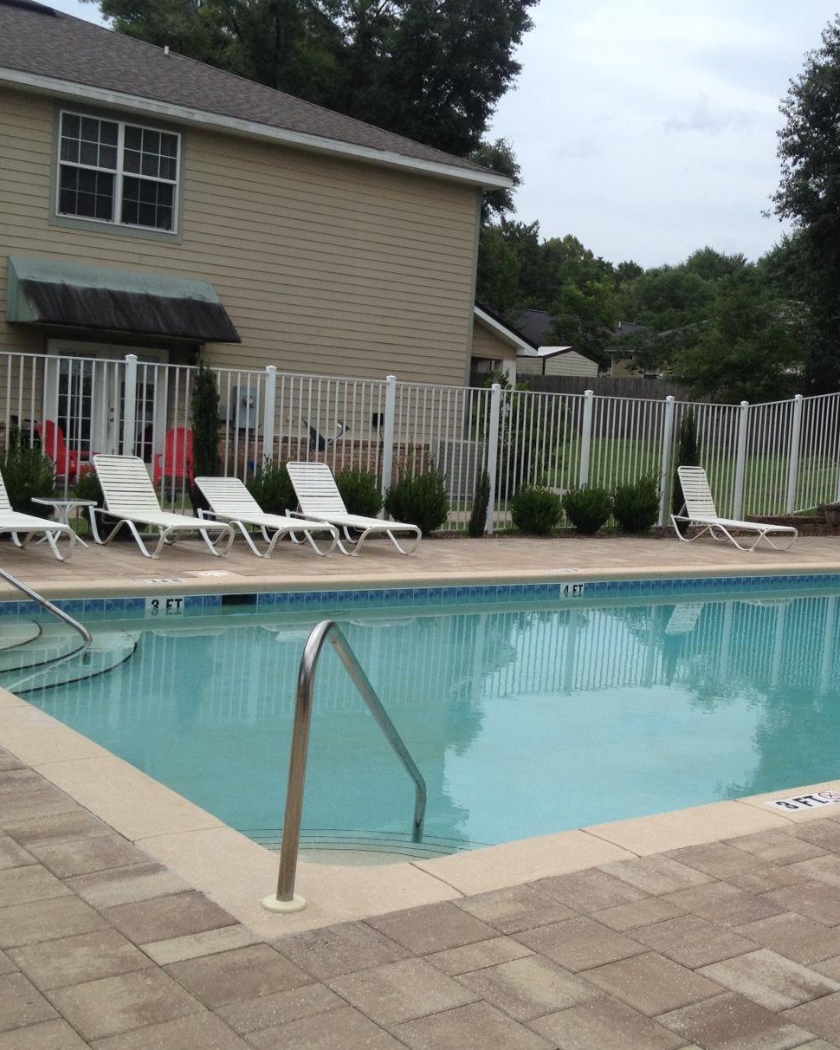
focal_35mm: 46
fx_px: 1429
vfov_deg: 40.3
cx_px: 578
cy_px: 522
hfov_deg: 32.4
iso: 50
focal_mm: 4.28
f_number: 2.4
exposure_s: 1/642
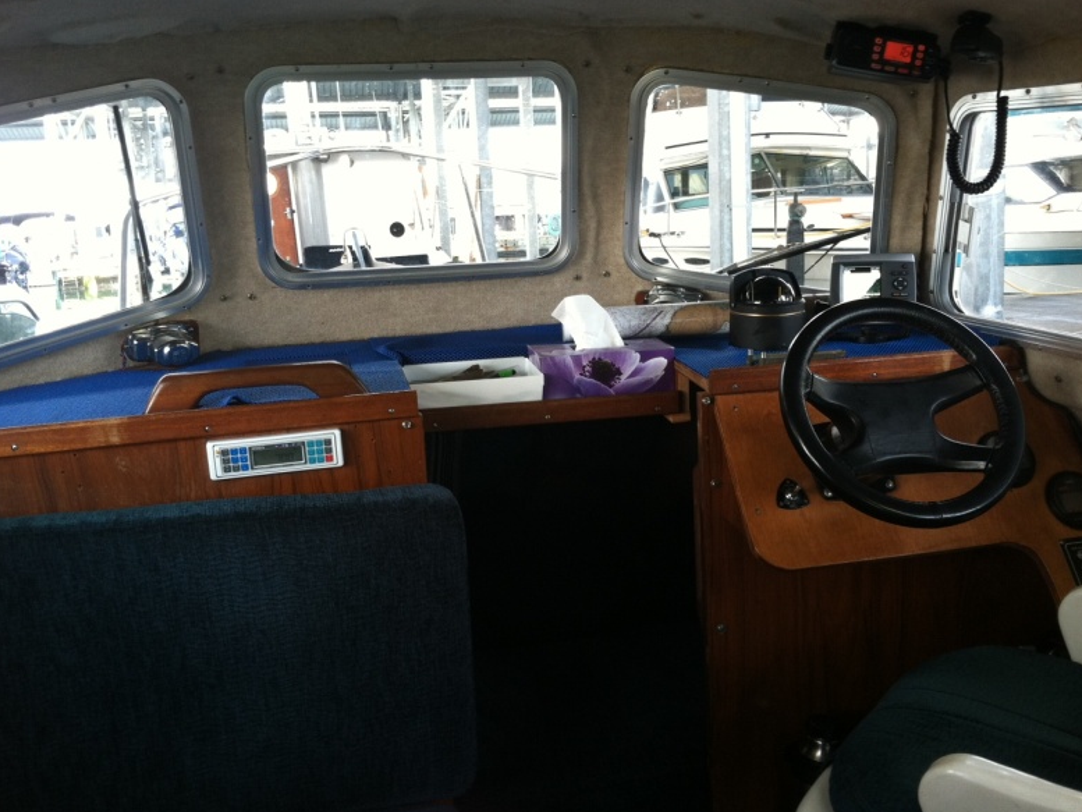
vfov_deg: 39.7
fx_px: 1125
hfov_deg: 51.3
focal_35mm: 36
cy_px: 403
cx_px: 543
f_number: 2.8
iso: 100
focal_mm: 3.85
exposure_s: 1/25
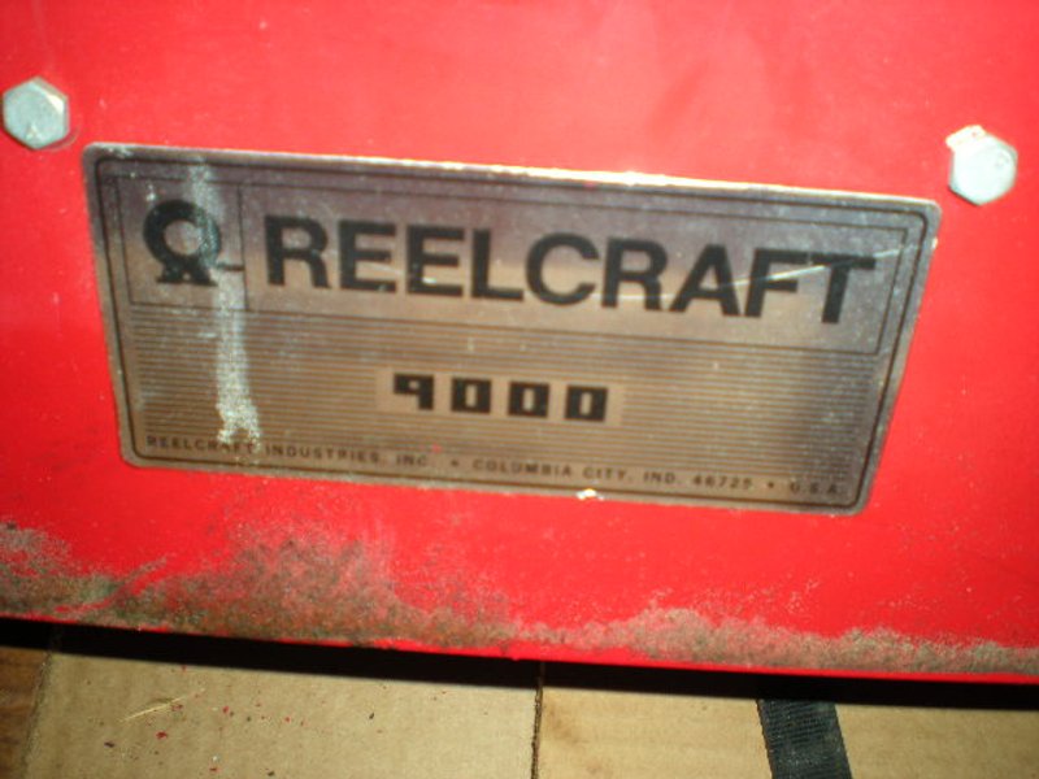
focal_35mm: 38
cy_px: 390
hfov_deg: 49.0
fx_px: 1141
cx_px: 520
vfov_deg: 37.7
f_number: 3.1
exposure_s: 1/60
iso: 64
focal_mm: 6.3
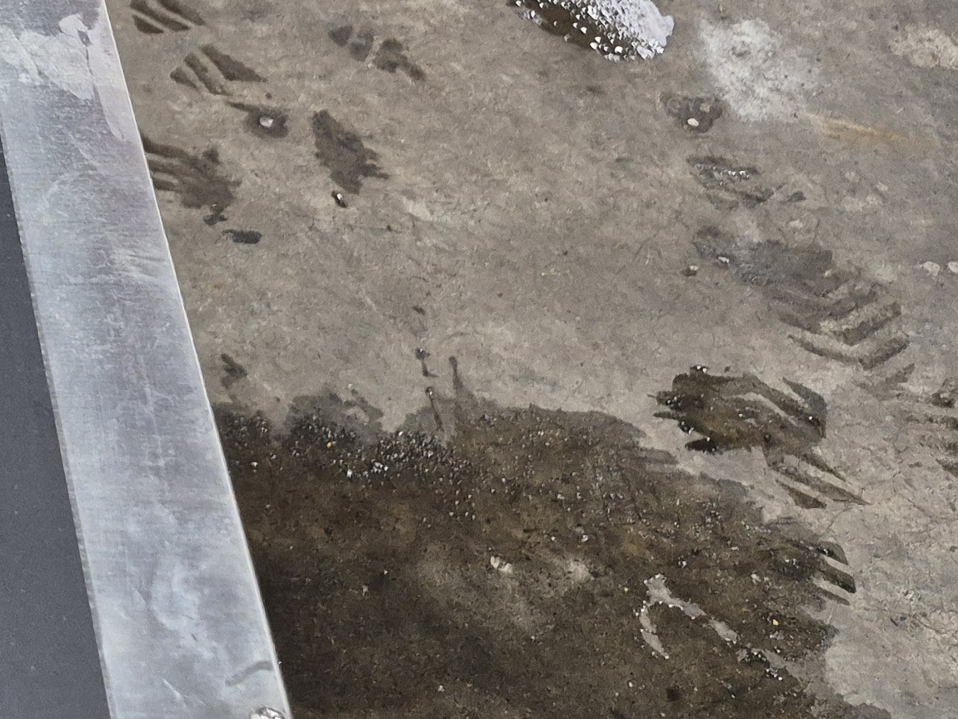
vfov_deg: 17.2
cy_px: -247
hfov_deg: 20.8
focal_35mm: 80
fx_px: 2214
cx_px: -479
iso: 500
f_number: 1.8
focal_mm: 5.4
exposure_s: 1/120
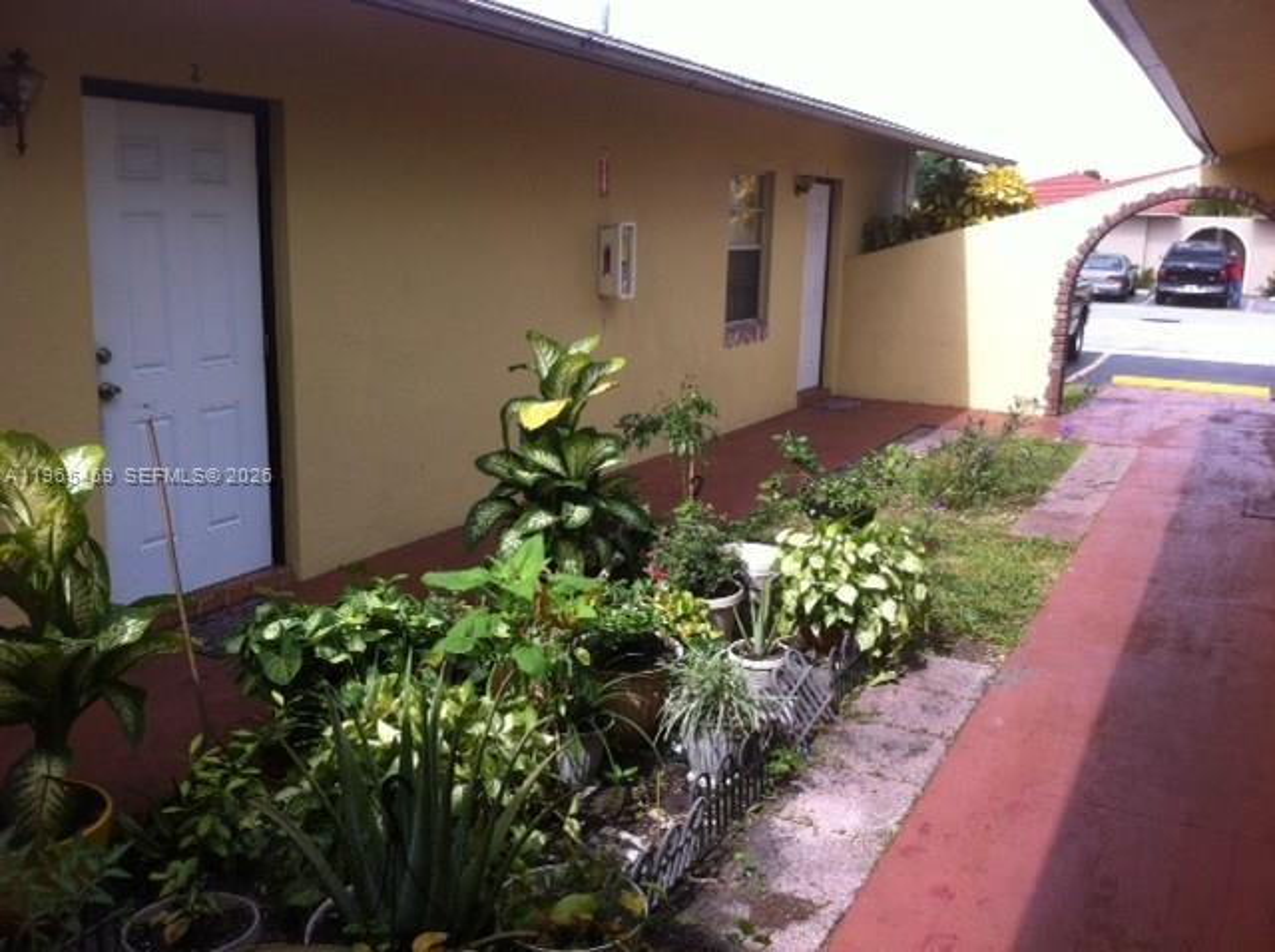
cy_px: 476
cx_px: 638
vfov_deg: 40.6
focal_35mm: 35
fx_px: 1287
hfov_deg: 52.7
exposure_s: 1/437
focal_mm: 3.85
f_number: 2.8
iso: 80
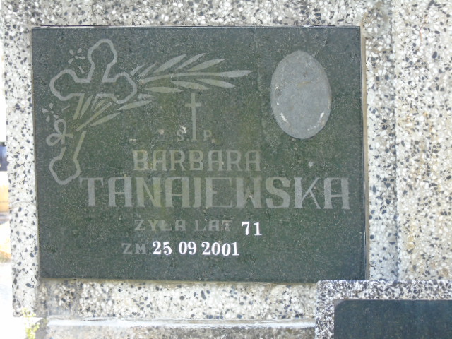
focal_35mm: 212
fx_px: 2768
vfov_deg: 7.0
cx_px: 226
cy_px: 170
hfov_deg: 9.3
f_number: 4.7
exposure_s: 1/125
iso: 320
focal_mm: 38
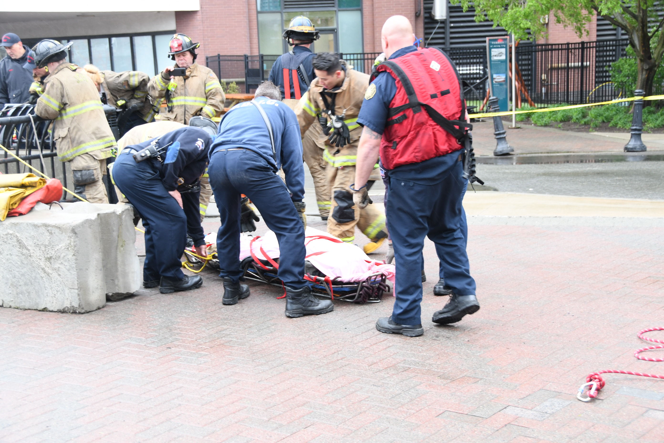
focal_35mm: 57
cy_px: 222
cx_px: 332
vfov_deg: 23.8
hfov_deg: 35.1
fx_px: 1051
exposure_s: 1/80
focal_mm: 38
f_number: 4.5
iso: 400
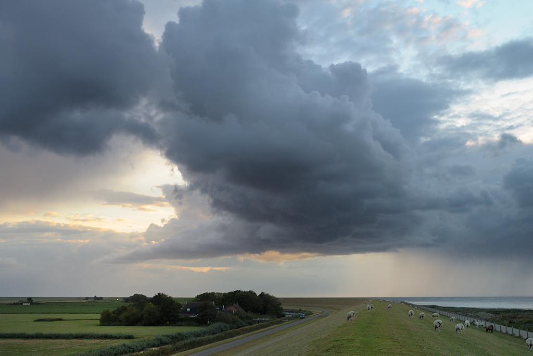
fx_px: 622
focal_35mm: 42
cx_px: 266
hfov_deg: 46.4
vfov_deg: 31.9
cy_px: 178
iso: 400
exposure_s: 1/160
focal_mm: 28
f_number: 5.6
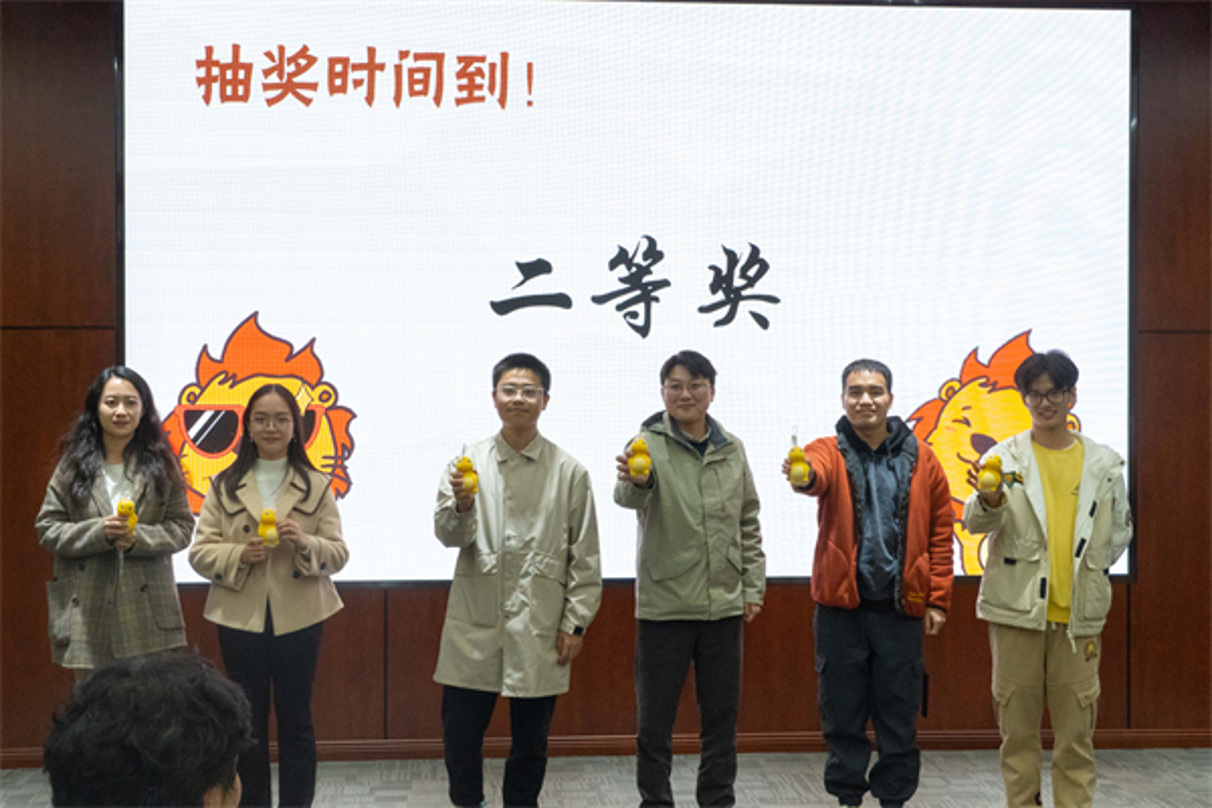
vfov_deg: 28.1
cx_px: 606
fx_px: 1616
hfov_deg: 41.1
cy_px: 404
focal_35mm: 48
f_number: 8
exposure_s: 1/320
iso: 5000
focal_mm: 32
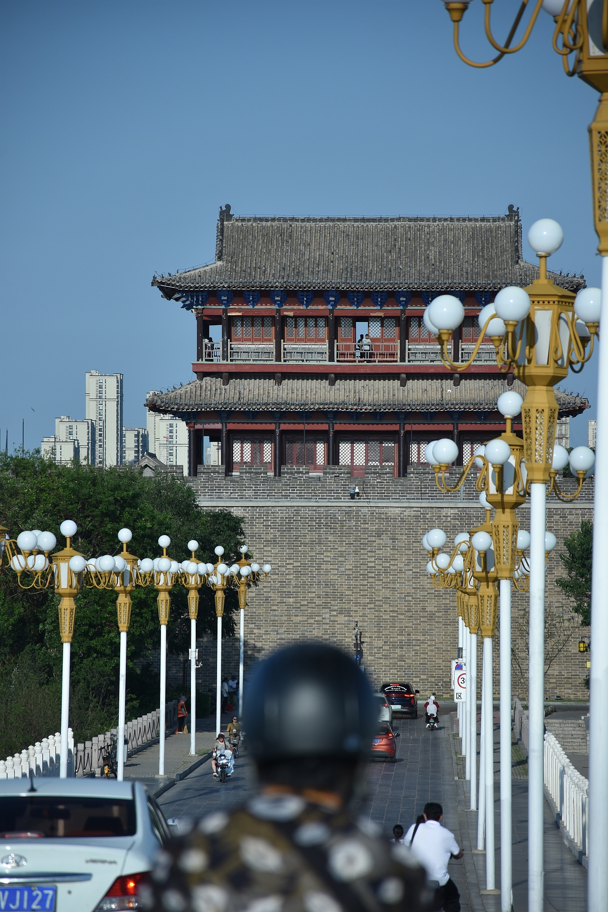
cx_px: 304
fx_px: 5320
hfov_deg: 6.5
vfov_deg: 9.8
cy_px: 456
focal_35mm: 210
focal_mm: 140
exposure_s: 1/500
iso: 110
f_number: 5.6
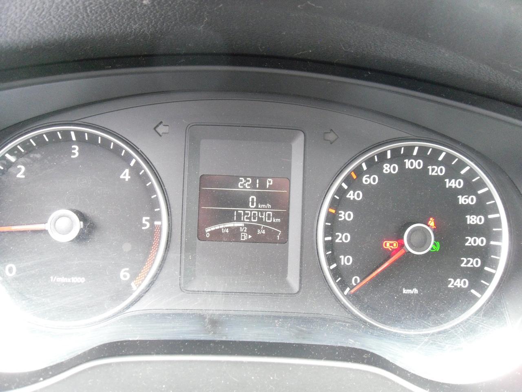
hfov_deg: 52.6
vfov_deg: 40.7
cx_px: 261
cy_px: 196
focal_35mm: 35
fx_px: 528
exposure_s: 1/22
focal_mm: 6.3
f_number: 3.5
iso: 400
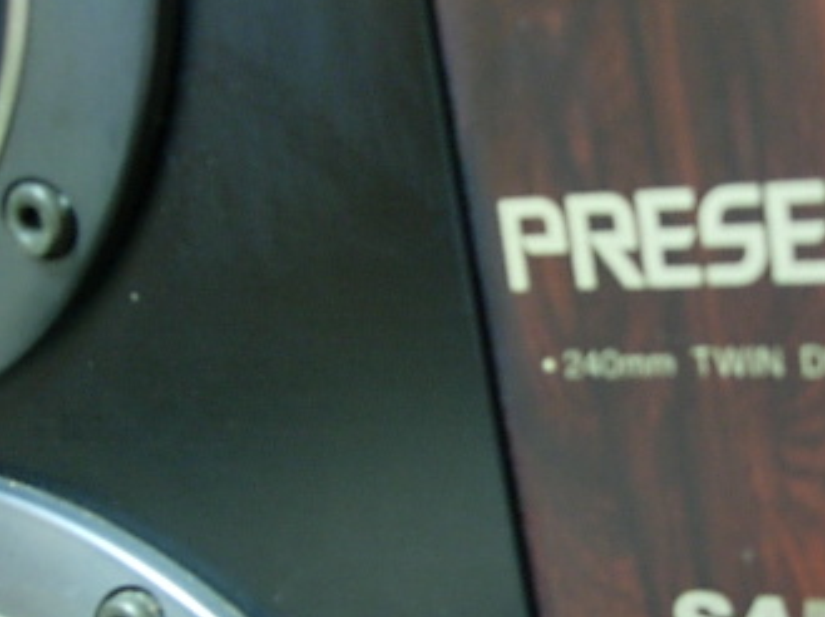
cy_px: 456
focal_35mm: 74
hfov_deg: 25.6
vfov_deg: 19.7
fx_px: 1762
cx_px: 720
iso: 200
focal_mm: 7.8
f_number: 2.8
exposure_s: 1/3.8
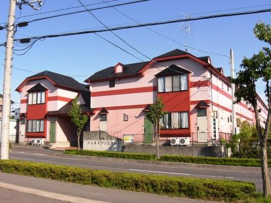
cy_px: 102
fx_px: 297
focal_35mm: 38
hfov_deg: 49.0
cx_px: 136
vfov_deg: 37.7
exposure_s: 1/640
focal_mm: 7.9
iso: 80
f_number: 4
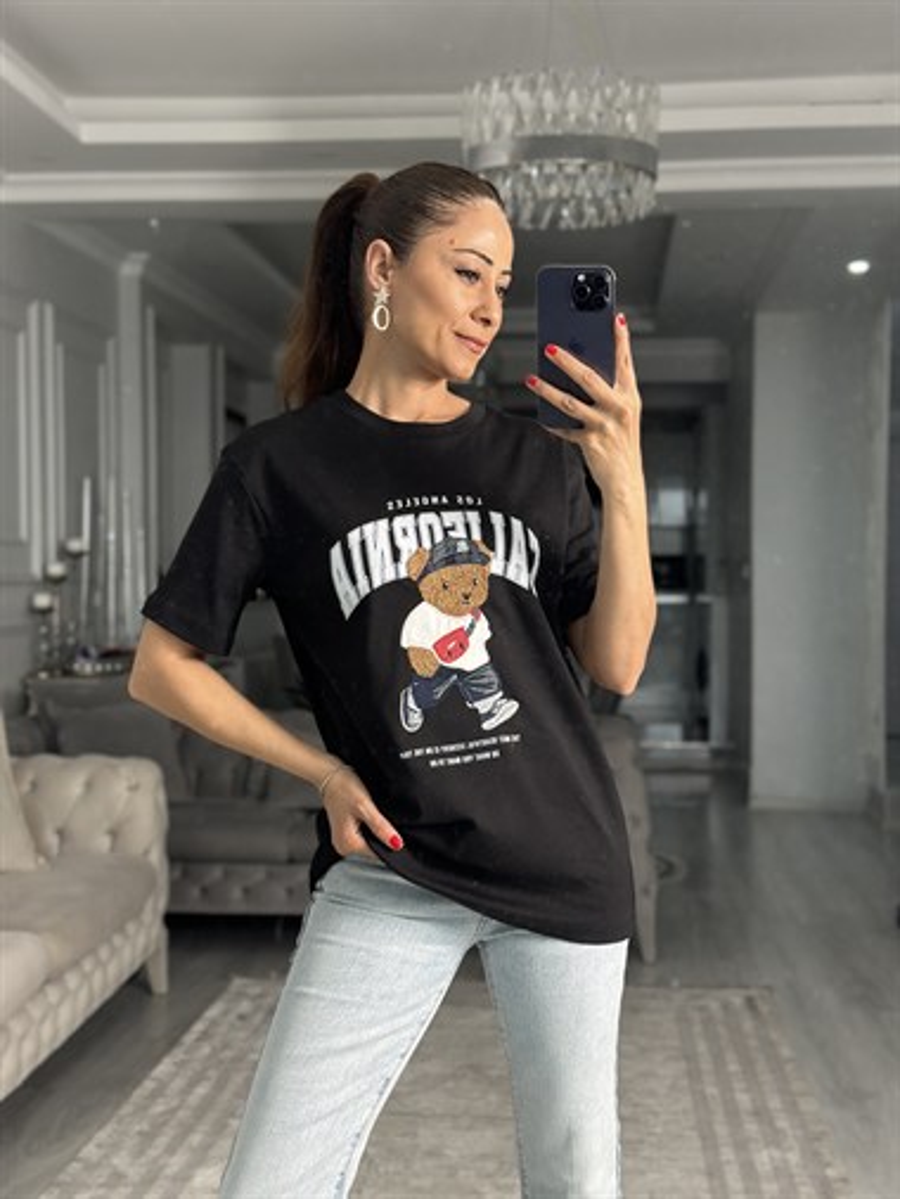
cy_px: 600
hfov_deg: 30.3
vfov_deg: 39.6
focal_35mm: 48
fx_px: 1663
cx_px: 450
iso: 80
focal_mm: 6.86
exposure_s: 1/50
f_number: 1.78
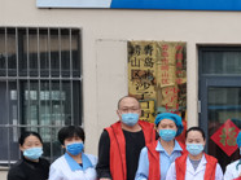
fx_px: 584
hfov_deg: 21.5
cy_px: 166
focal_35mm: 84
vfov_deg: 17.3
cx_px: 294
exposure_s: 1/352
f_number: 1.8
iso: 50
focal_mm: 5.58
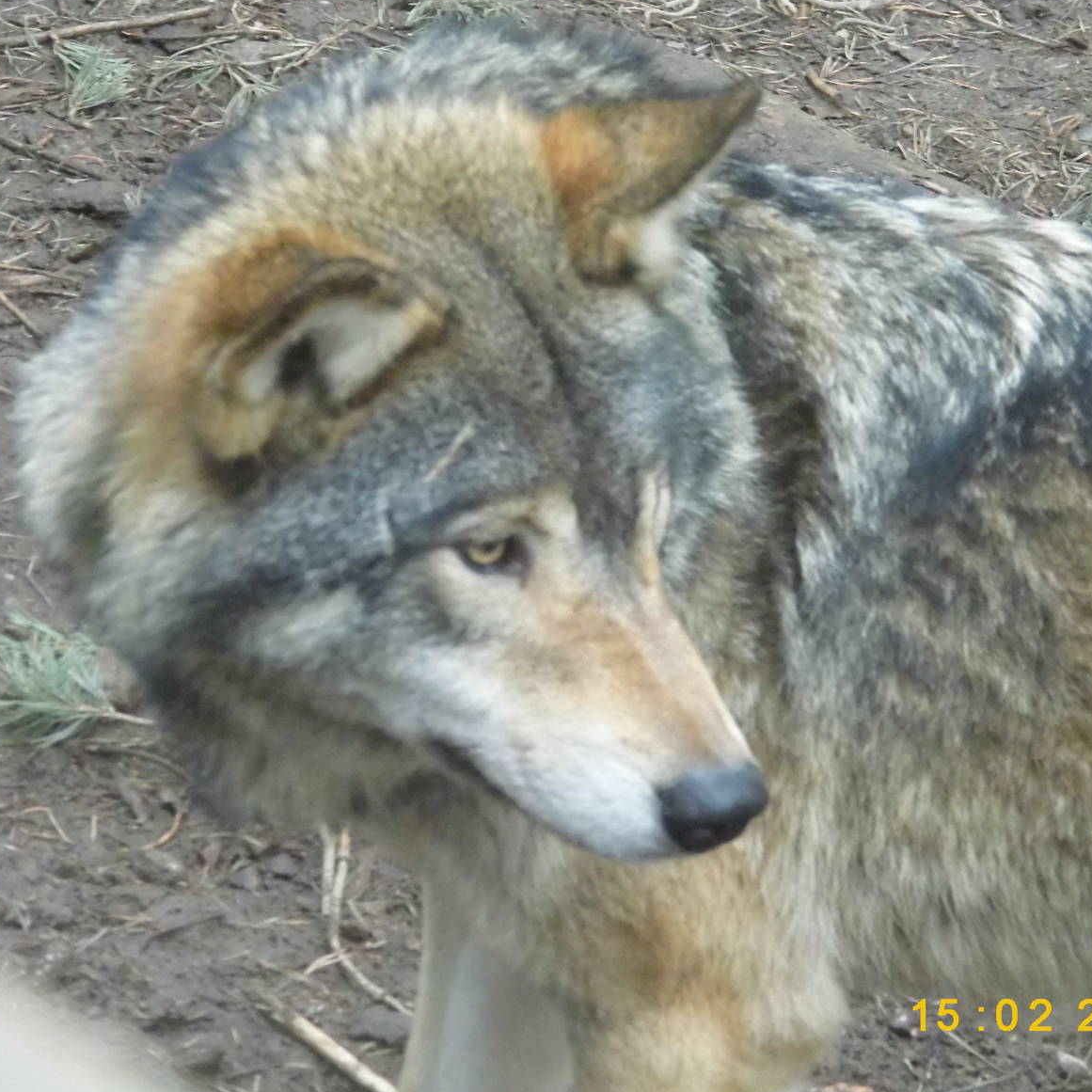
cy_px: 536
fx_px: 7780
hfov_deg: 8.0
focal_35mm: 218
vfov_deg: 8.0
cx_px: 694
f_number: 5.1
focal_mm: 32.1
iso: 800
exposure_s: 1/100
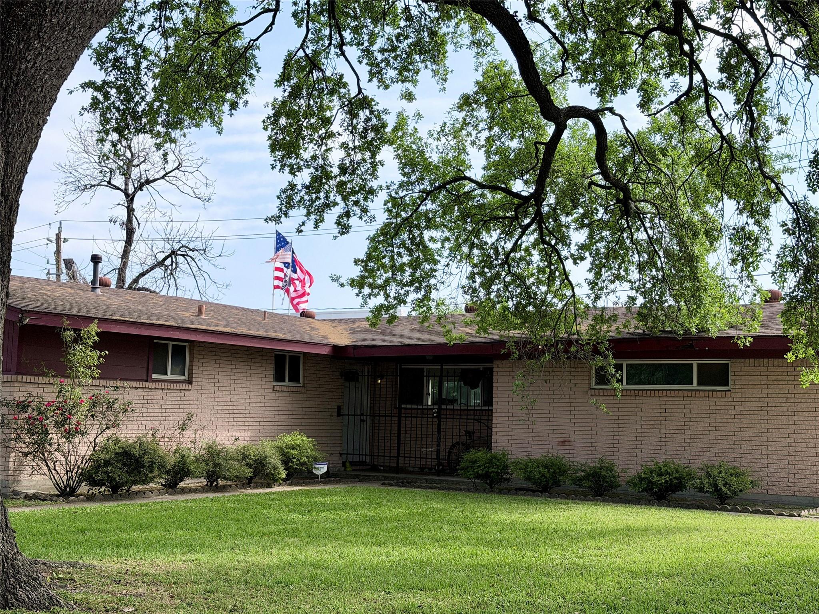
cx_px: 410
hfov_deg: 39.7
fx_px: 1136
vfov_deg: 30.3
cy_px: 307
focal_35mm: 48
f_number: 1.78
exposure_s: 1/3891
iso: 64
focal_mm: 6.76
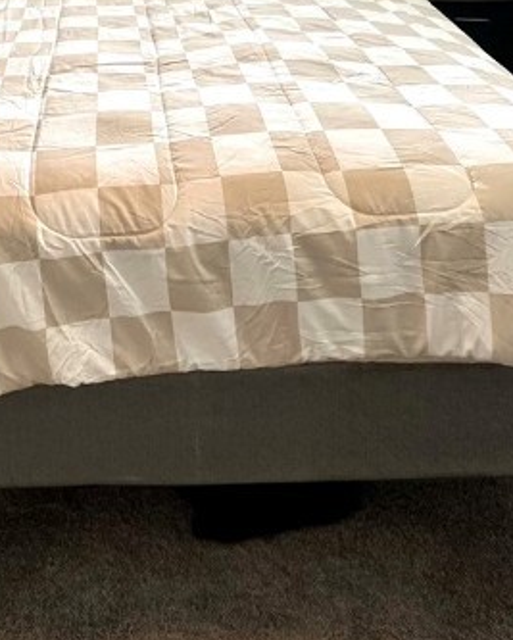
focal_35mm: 42
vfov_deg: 36.2
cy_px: -86
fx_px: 796
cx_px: 159
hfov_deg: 35.3
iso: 160
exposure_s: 1/60
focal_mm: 2.22
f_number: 2.2
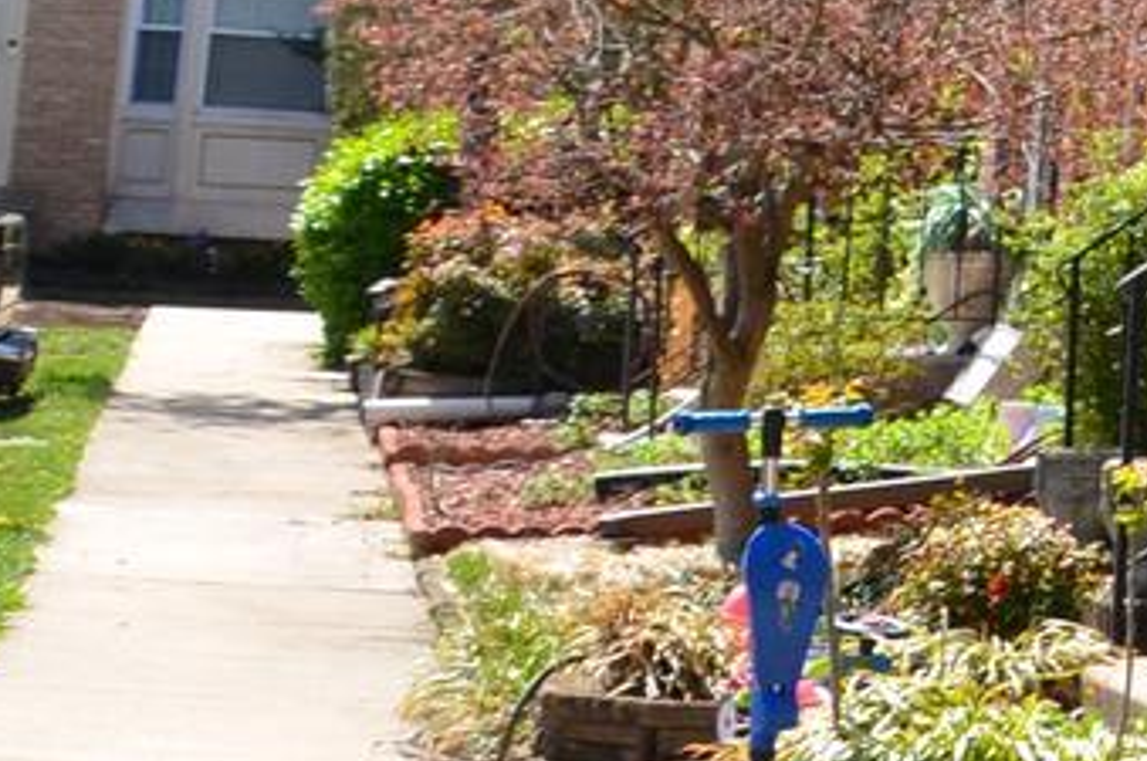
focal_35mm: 163
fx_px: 5186
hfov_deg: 10.9
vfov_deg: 8.0
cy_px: -707
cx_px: 2632
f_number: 7.1
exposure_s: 1/200
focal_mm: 18
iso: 100
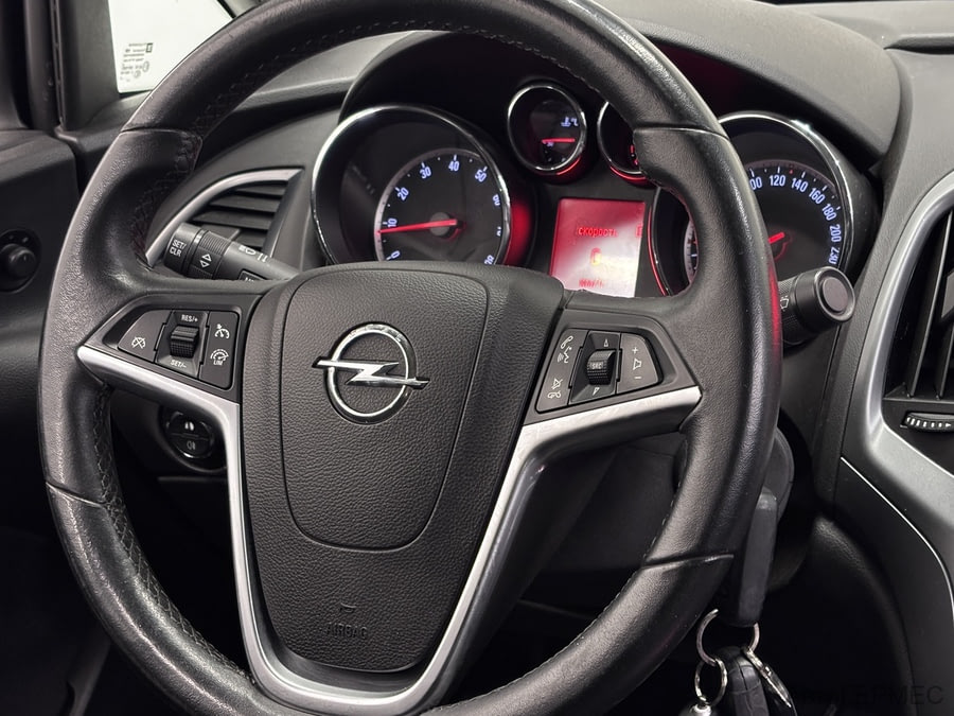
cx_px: 477
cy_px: 358
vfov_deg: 28.0
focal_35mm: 52
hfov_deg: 36.8
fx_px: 1433
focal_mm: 5.96
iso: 320
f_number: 1.6
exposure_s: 1/25
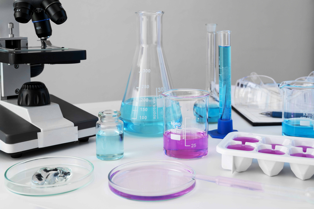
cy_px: 104
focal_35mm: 46
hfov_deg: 42.8
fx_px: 401
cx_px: 157
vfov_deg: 29.2
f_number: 10
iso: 500
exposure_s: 1/125
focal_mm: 46
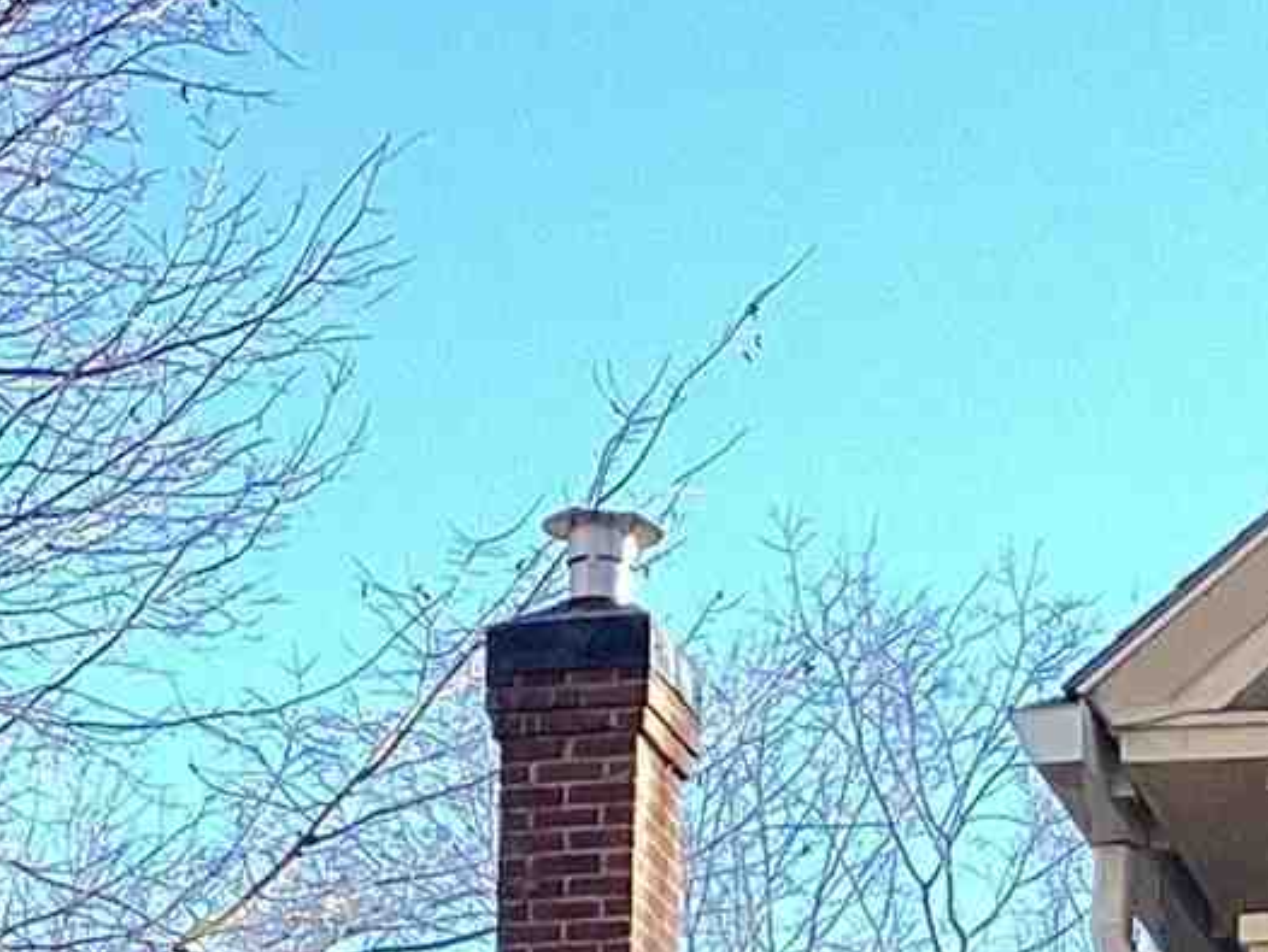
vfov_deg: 7.7
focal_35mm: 181
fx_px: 6633
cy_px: 2172
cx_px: 1053
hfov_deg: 10.9
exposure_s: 1/244
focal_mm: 3.3
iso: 25
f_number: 2.4
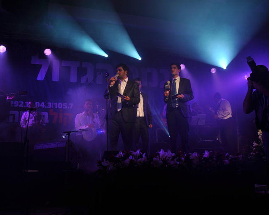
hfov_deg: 57.2
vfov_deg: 47.1
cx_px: 129
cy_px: 107
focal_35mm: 31
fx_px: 247
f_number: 10
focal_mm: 18
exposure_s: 1/100
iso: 200
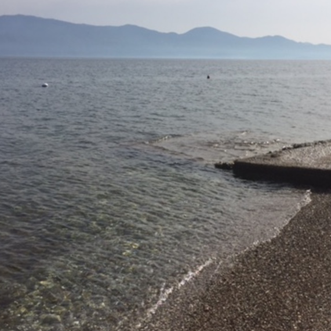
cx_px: 208
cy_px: 161
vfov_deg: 36.8
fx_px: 498
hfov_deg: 36.6
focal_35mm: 46
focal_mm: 4.15
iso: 32
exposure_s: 1/4405
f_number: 2.2
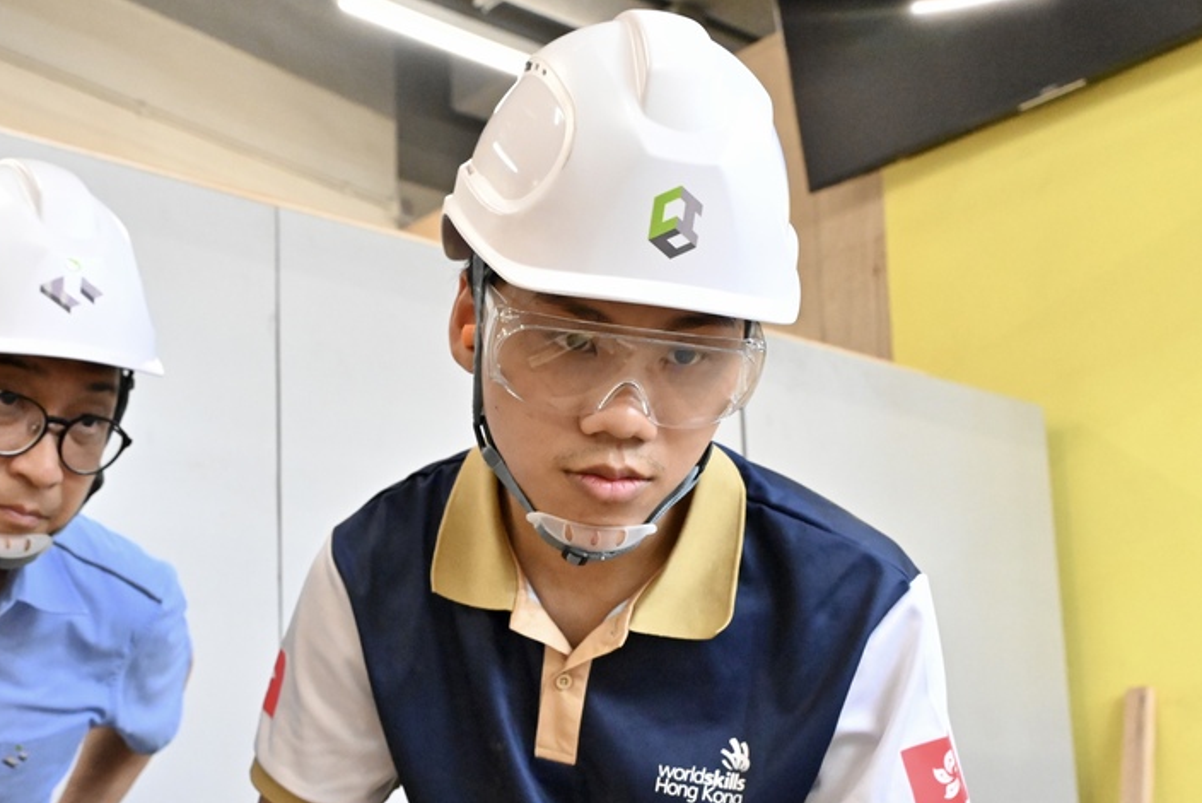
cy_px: 653
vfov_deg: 28.6
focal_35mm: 46
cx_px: 408
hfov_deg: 42.2
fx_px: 1536
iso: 5000
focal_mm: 27
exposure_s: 1/160
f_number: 5
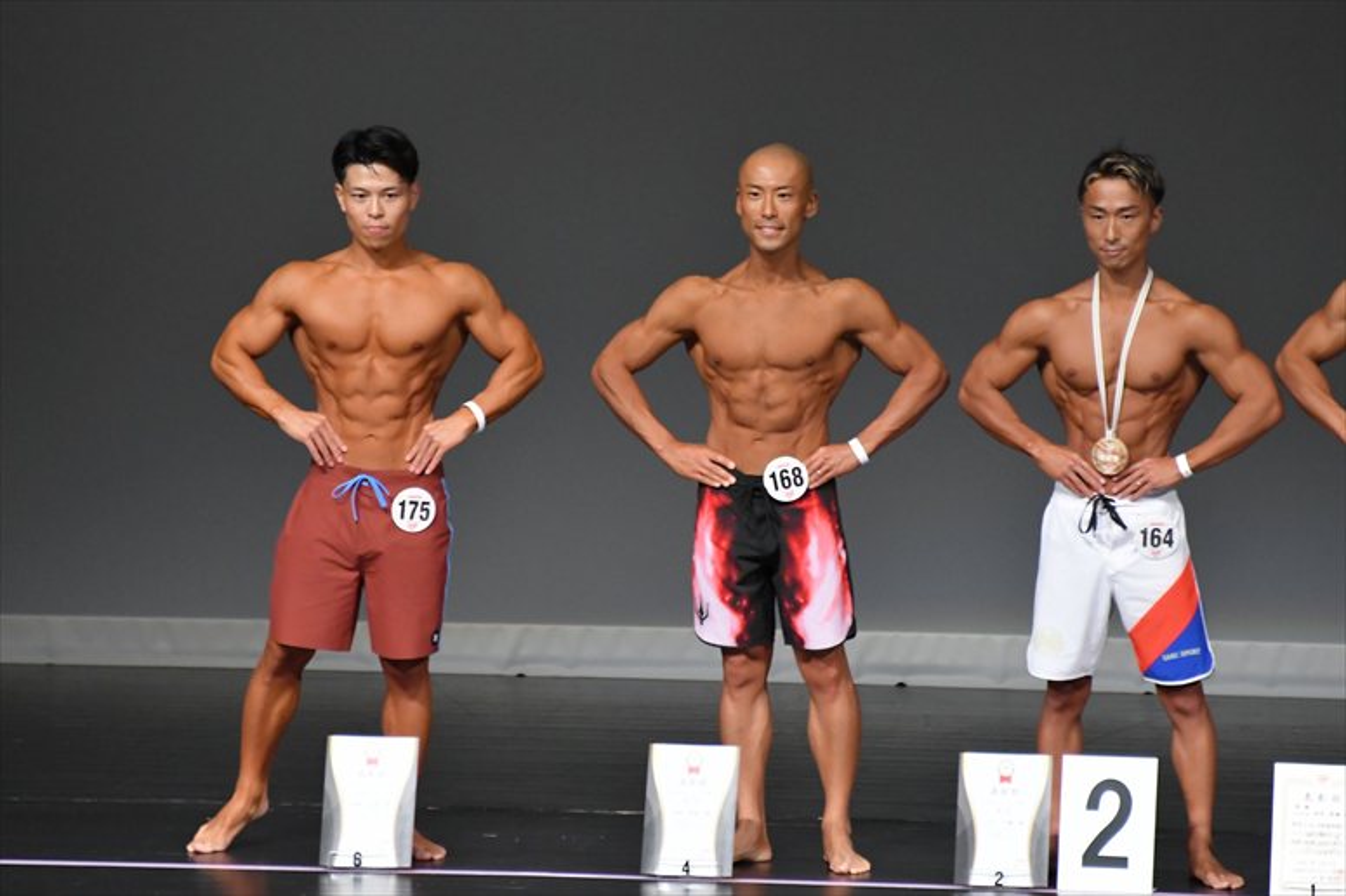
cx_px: 673
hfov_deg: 5.5
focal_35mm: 375
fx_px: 14014
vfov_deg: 3.7
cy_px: 448
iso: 5000
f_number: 5.6
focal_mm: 250
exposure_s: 1/400
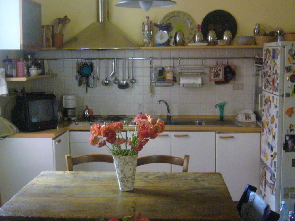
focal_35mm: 49
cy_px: 110
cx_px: 148
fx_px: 418
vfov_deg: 29.7
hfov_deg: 38.9
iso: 400
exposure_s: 1/13
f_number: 2.9
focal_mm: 6
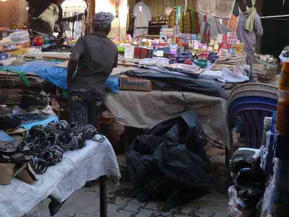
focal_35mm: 62
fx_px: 518
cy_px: 62
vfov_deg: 23.5
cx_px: 118
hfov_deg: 31.1
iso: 100
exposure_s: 1/125
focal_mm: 5.8
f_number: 2.8
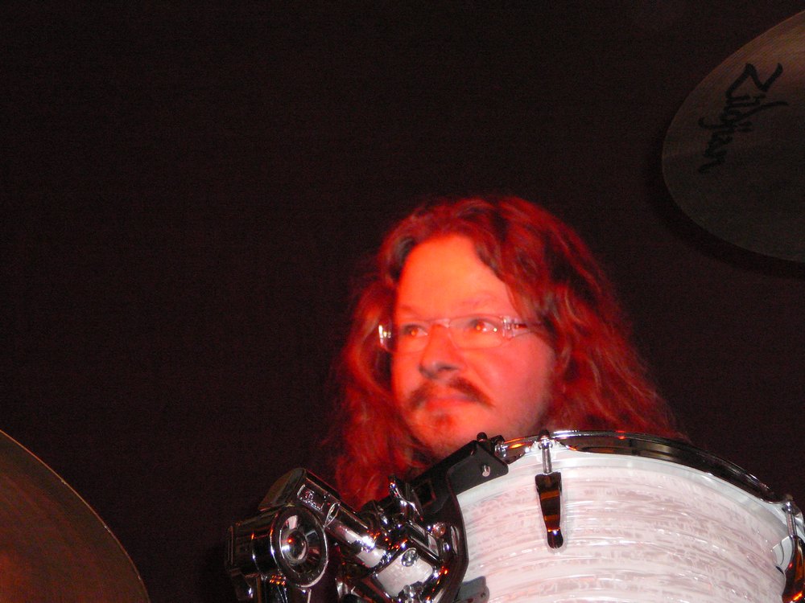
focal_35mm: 128
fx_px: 2977
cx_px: 402
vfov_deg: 11.6
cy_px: 302
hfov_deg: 15.4
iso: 400
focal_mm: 19
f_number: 3.9
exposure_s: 1/30
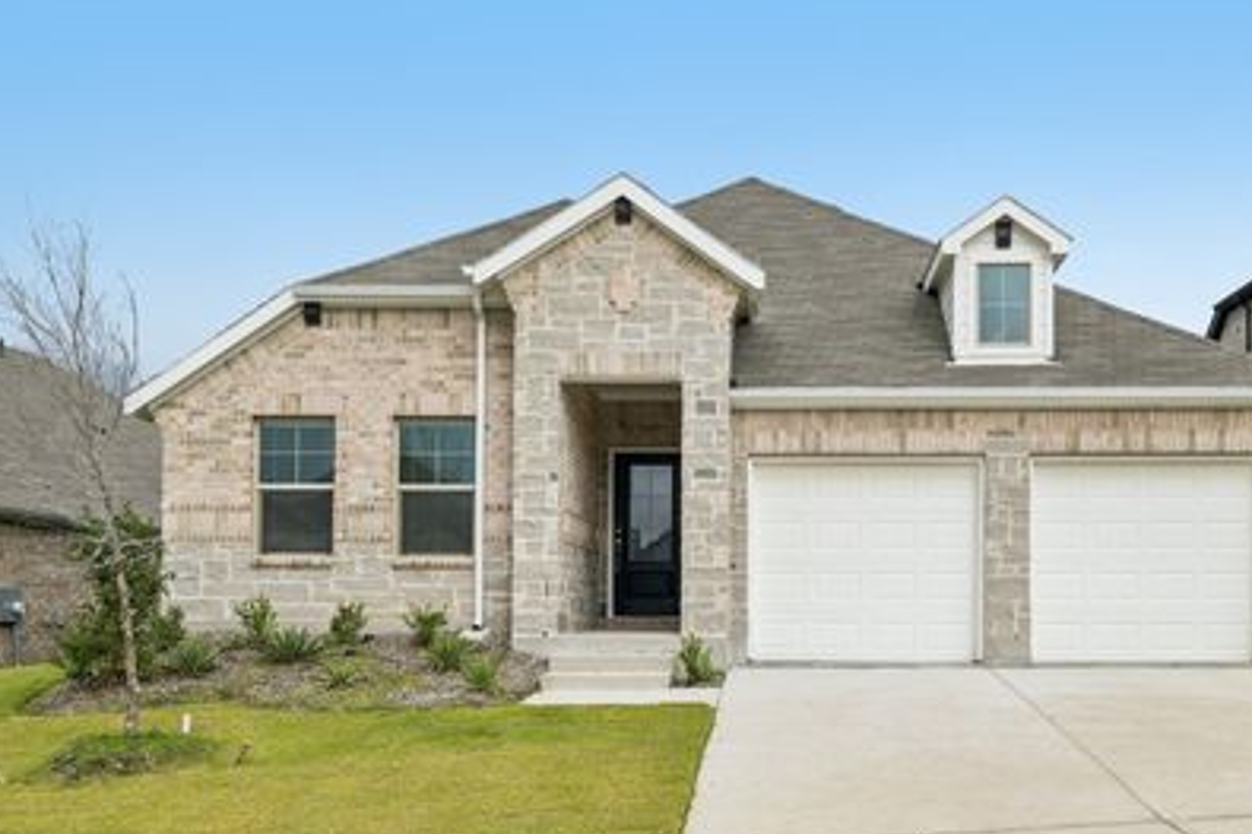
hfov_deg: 50.4
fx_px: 1321
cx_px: 742
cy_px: 468
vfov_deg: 35.0
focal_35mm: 38
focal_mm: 30
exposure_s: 1/2000
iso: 400
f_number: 8
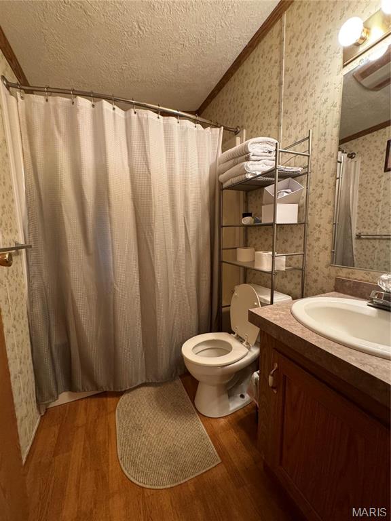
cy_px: 260
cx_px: 196
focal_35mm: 14
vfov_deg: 102.1
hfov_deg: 85.7
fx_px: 211
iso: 640
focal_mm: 2.22
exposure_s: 1/60
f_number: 2.2
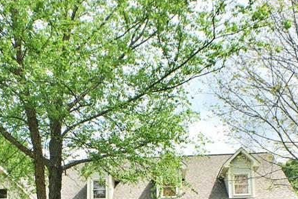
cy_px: 242
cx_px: 124
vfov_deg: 18.2
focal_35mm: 71
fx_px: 588
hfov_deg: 28.4
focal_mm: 4.15
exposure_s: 1/777
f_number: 2.2
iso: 25
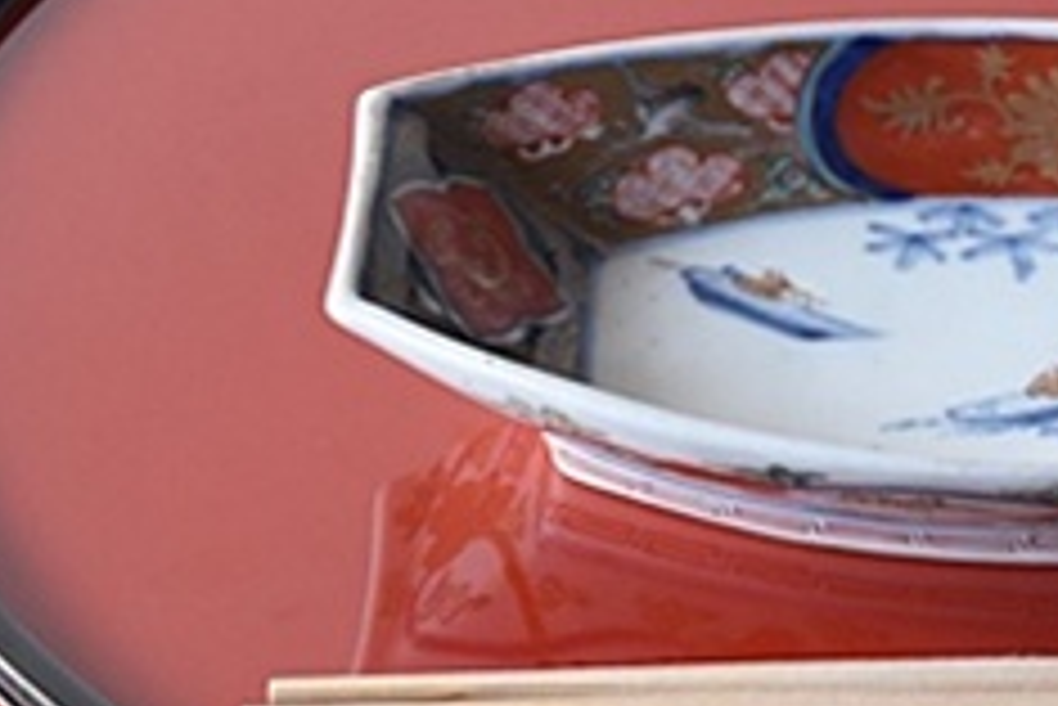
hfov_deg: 7.3
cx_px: 837
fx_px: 8254
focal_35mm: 281
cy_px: -191
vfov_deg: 4.9
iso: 800
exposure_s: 1/8
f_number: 5.6
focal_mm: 55
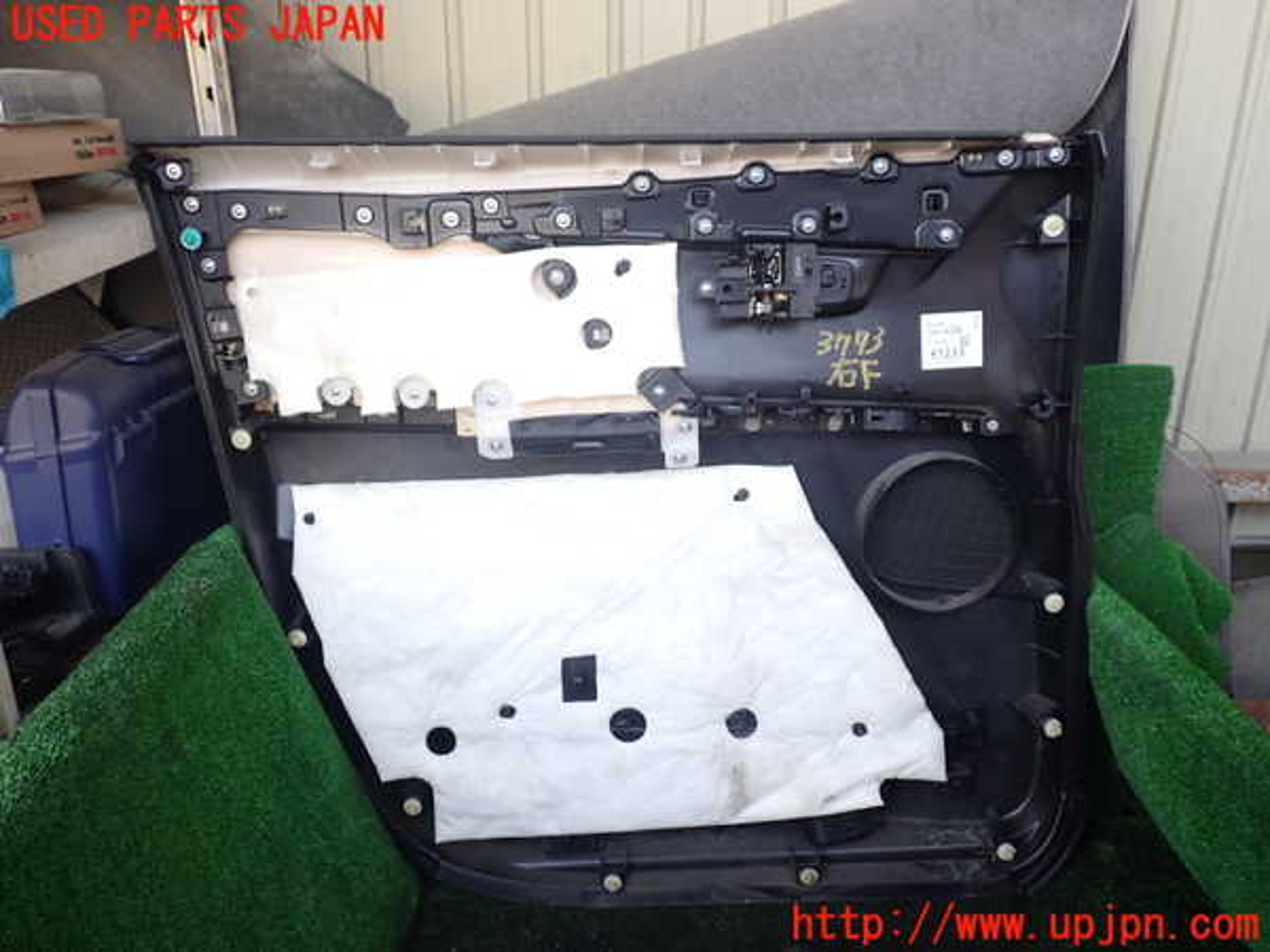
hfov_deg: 60.0
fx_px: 1101
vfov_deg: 46.8
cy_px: 476
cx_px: 635
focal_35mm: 30
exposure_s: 1/60
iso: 100
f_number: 2.3
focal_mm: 5.4
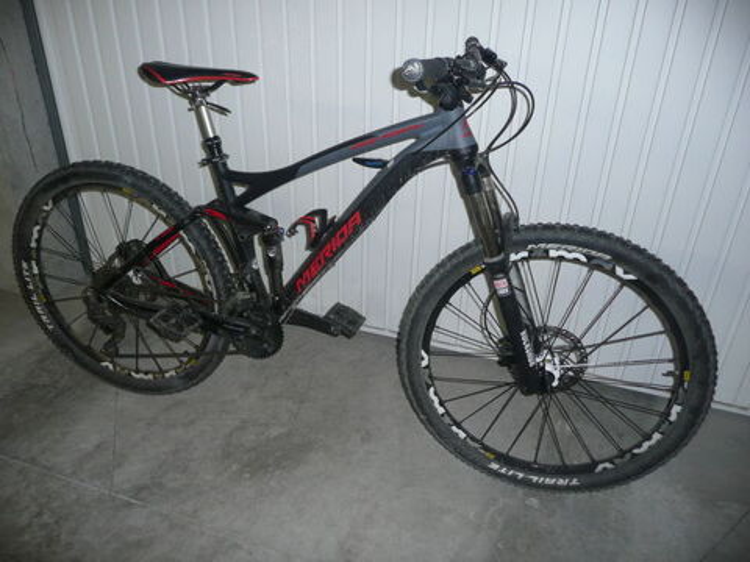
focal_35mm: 28
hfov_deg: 63.4
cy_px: 281
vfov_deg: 49.7
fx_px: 607
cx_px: 375
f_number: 3.3
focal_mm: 4.6
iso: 125
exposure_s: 1/30
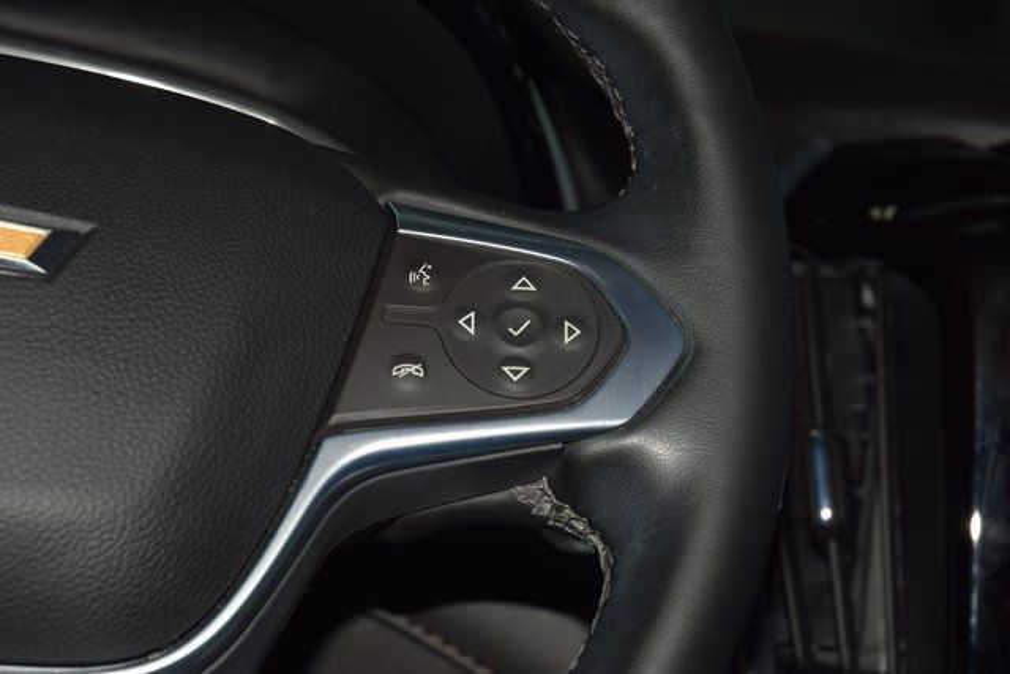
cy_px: 337
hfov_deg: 19.5
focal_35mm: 105
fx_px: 2946
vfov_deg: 13.0
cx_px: 505
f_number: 8
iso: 100
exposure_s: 1/125
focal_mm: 70
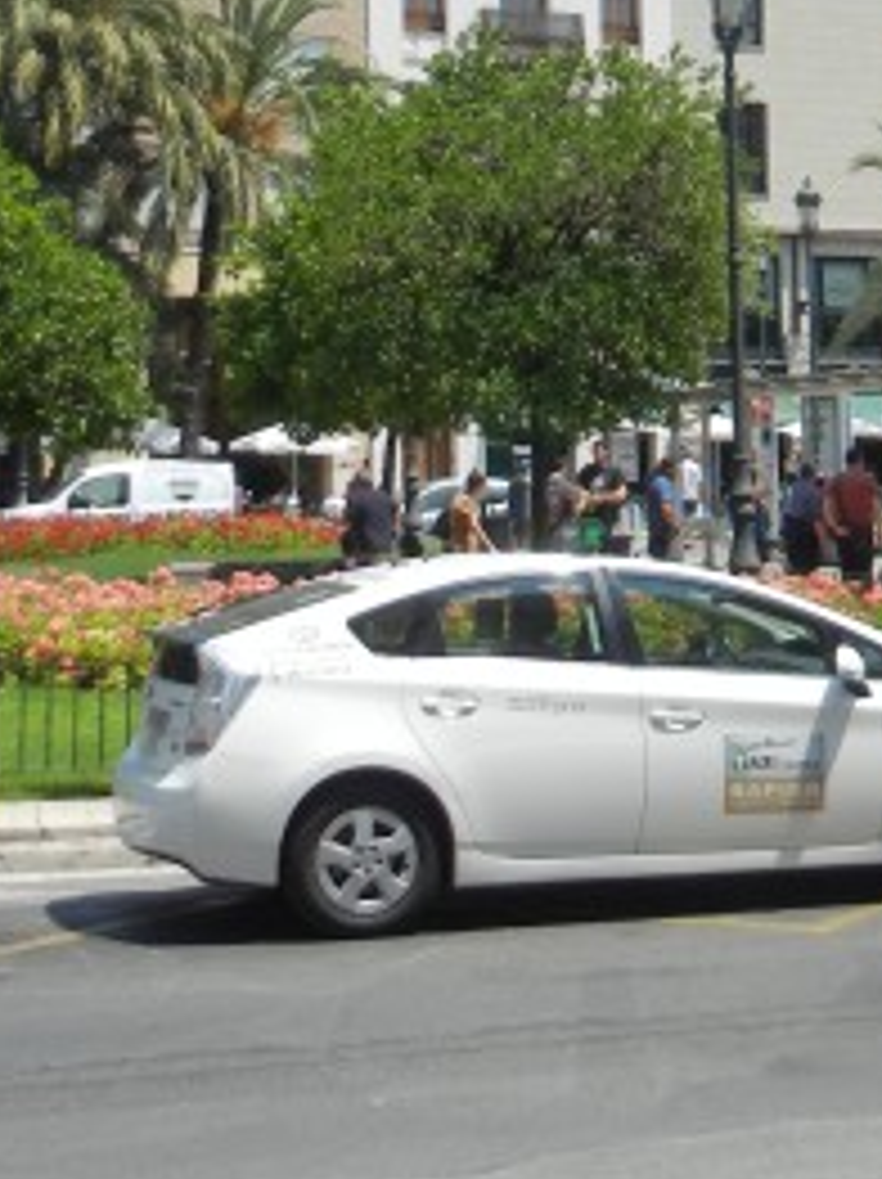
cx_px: 662
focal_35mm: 88
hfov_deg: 16.7
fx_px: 2994
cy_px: -45
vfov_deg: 21.4
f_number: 7
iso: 160
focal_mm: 5.4
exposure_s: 1/328
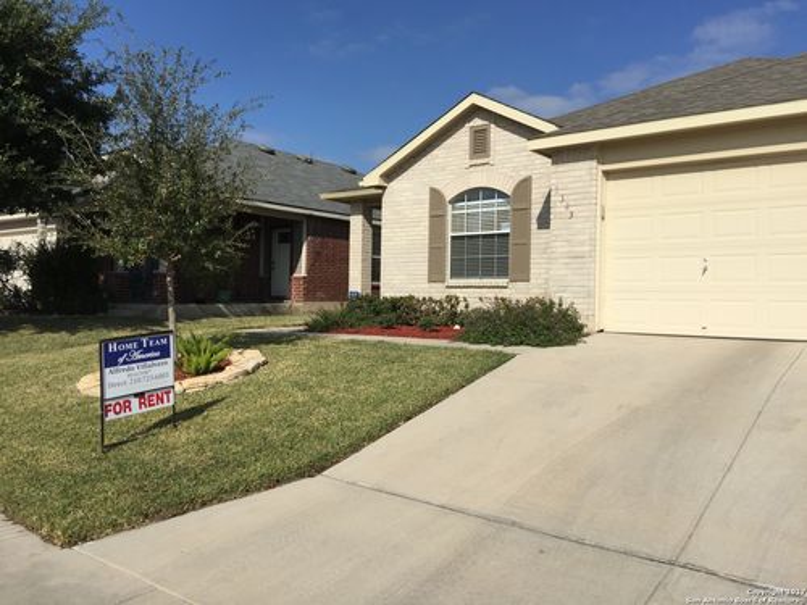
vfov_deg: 48.2
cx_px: 404
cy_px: 302
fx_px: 676
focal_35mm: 29
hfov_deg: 61.7
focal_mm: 4.15
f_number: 2.2
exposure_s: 1/4405
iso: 32
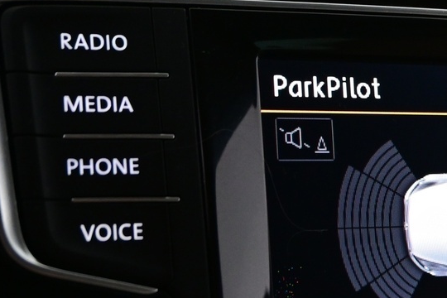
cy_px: 186
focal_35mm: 97
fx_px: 1201
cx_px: 488
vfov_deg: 14.1
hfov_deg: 20.2
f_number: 4
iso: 1100
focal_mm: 21.5
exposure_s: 1/30
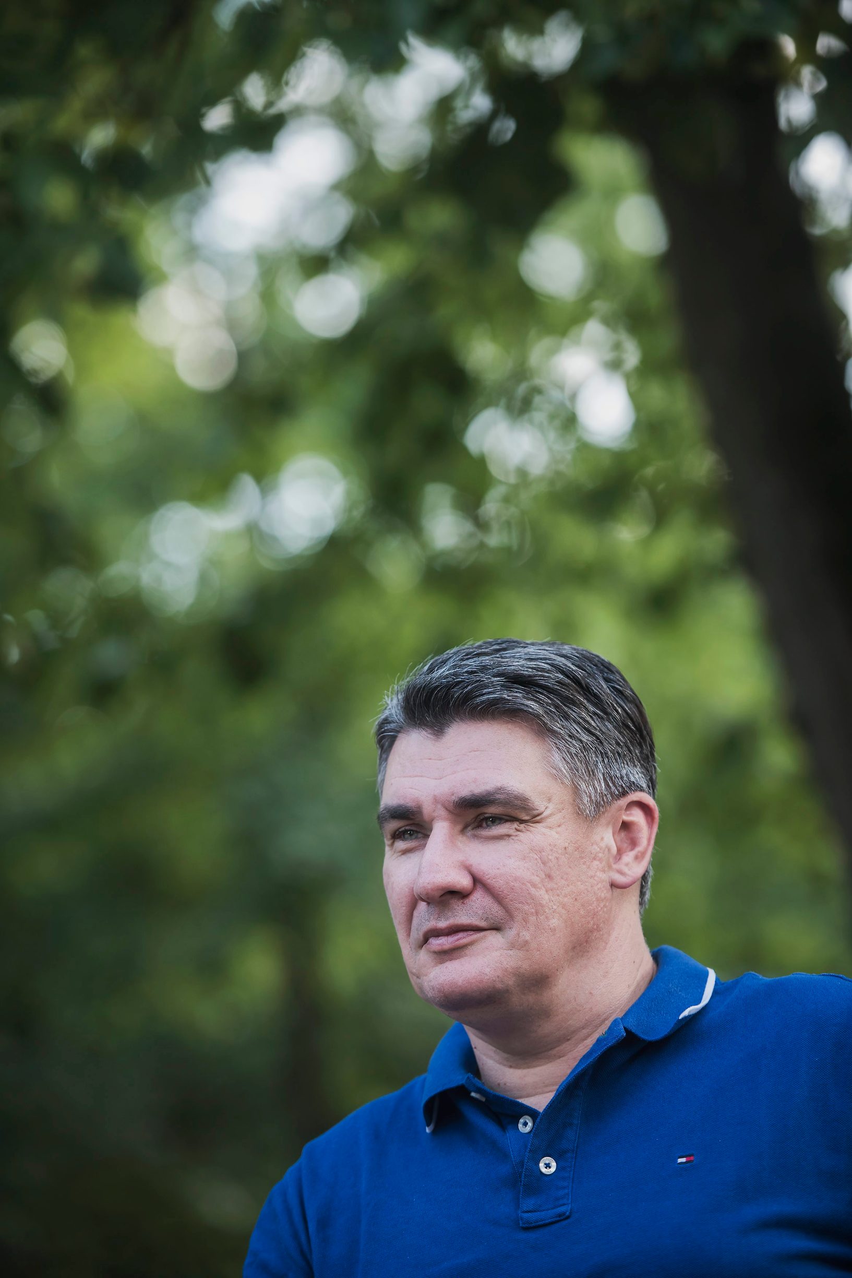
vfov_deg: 13.7
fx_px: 5322
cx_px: 426
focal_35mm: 150
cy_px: 639
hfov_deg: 9.2
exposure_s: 1/320
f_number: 2.8
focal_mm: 150
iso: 320
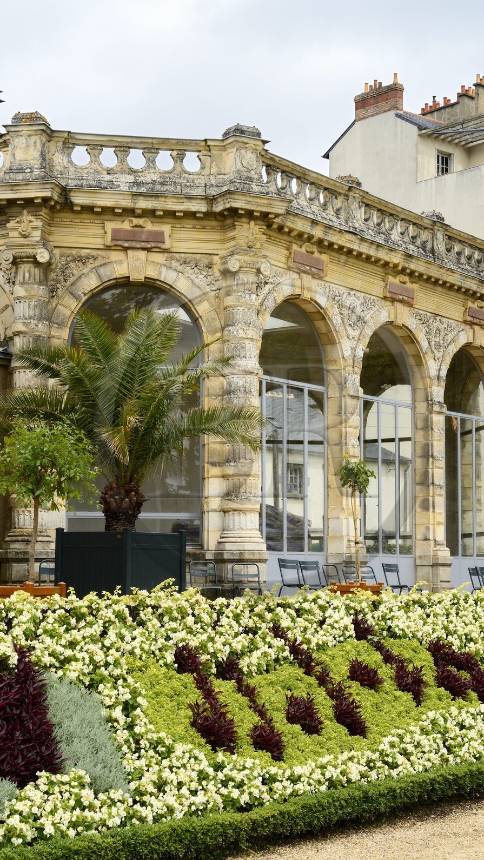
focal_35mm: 59
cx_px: 262
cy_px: 432
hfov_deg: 20.4
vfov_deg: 35.4
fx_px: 1345
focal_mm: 56
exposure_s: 1/160
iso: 200
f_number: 13
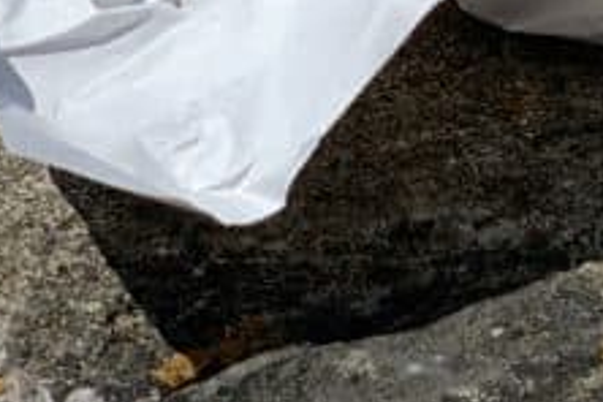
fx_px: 4187
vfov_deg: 5.3
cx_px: 1133
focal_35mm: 250
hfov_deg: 7.9
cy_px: -598
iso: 16
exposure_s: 1/1996
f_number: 2.4
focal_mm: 6
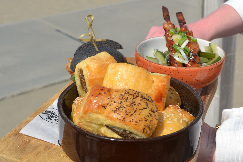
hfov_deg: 33.7
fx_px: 391
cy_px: 81
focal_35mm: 58
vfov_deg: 23.4
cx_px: 184
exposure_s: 1/320
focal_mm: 22
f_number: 9
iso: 100
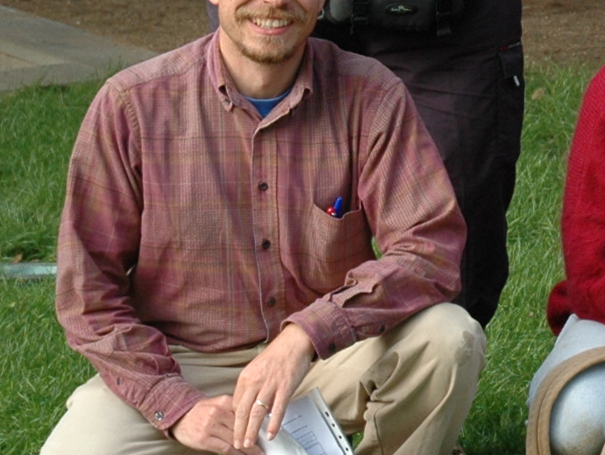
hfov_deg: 7.8
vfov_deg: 6.1
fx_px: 4214
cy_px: -182
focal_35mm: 241
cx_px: 1270
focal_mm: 38
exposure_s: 1/100
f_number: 5
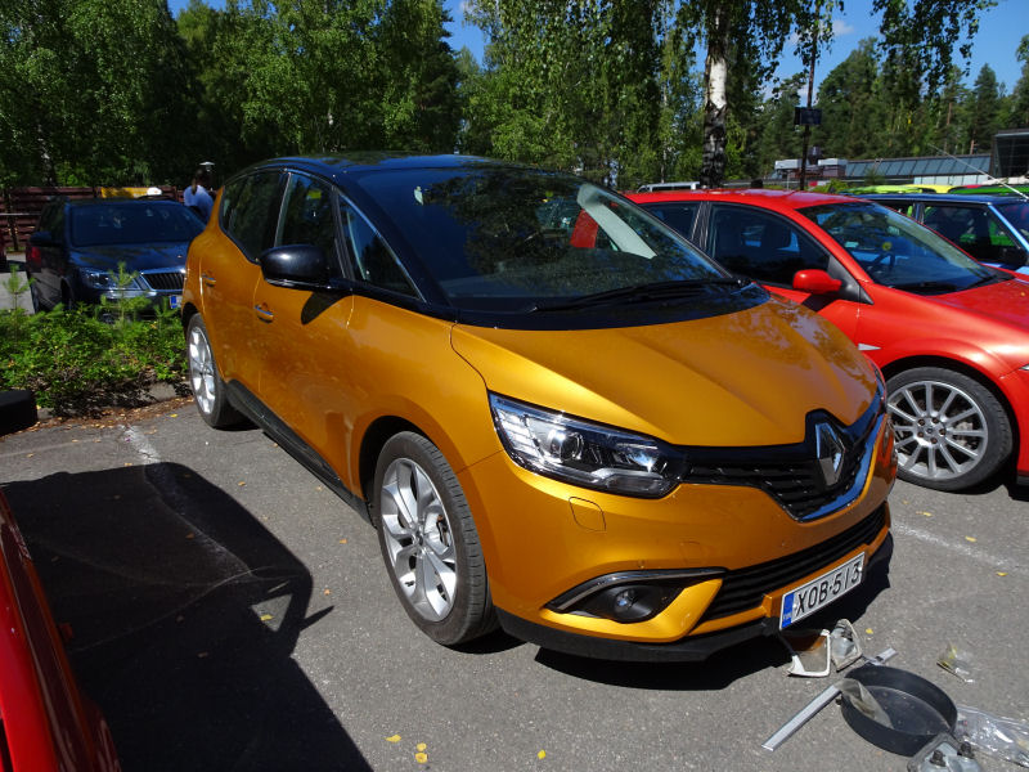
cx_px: 514
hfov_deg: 71.6
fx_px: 713
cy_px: 386
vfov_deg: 56.8
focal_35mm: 24
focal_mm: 4.1
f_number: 3.5
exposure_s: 1/1000
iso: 80
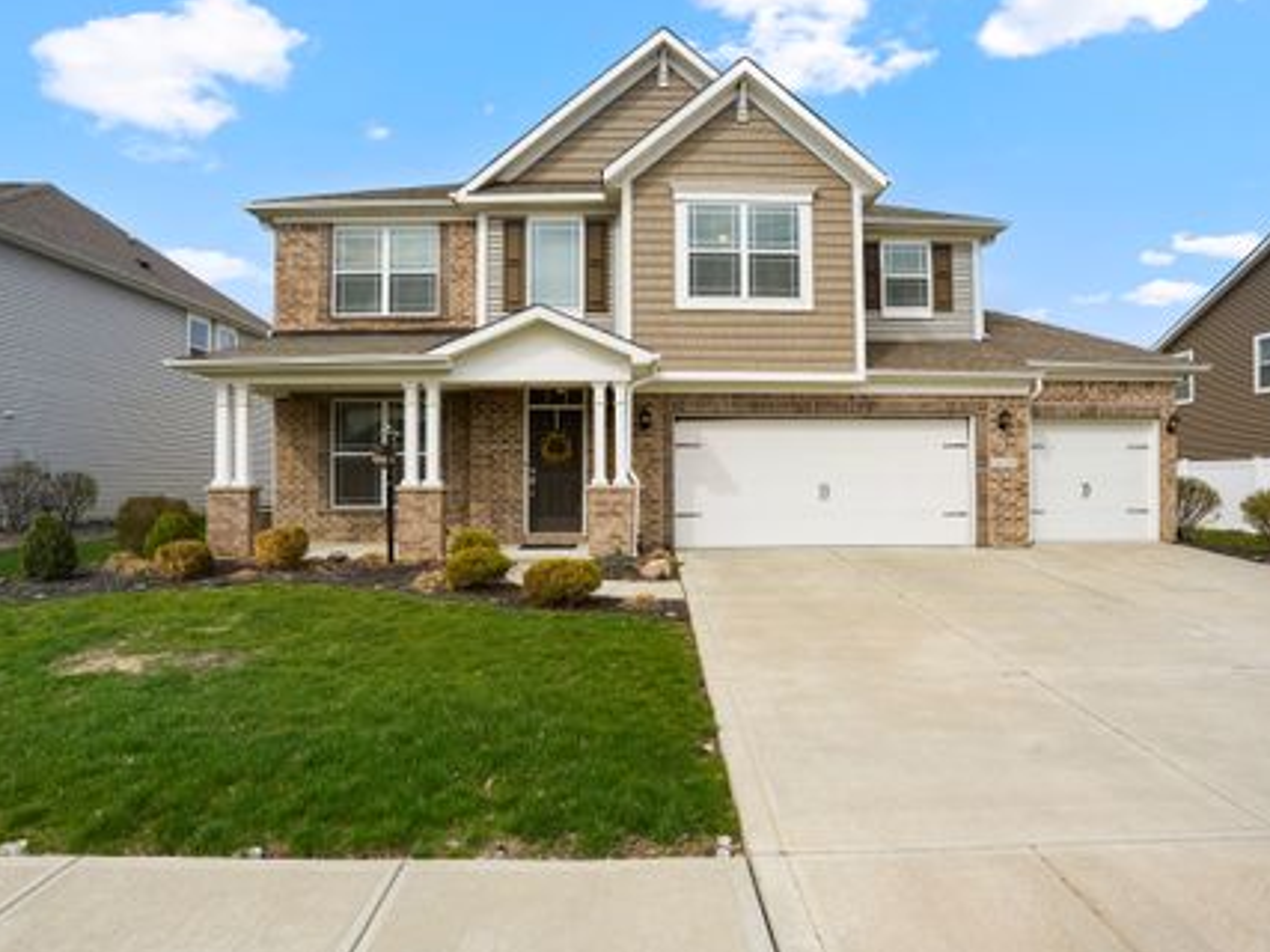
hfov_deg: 87.8
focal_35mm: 18
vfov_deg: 71.6
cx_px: 619
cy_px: 469
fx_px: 660
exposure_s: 1/1600
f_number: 9
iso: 800
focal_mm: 16
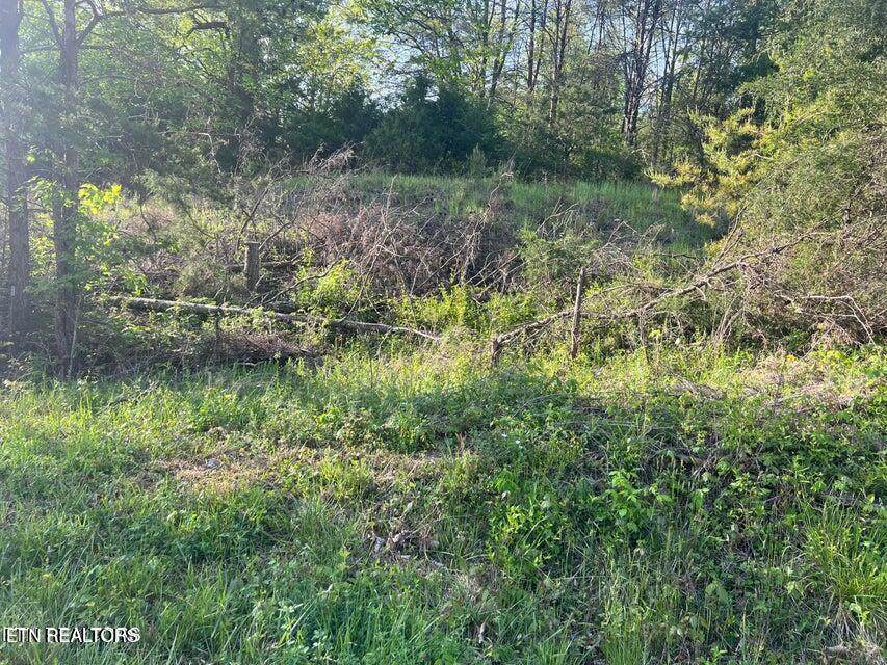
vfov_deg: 53.1
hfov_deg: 67.3
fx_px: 666
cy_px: 332
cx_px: 444
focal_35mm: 26
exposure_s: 1/558
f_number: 1.5
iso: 50
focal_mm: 5.7
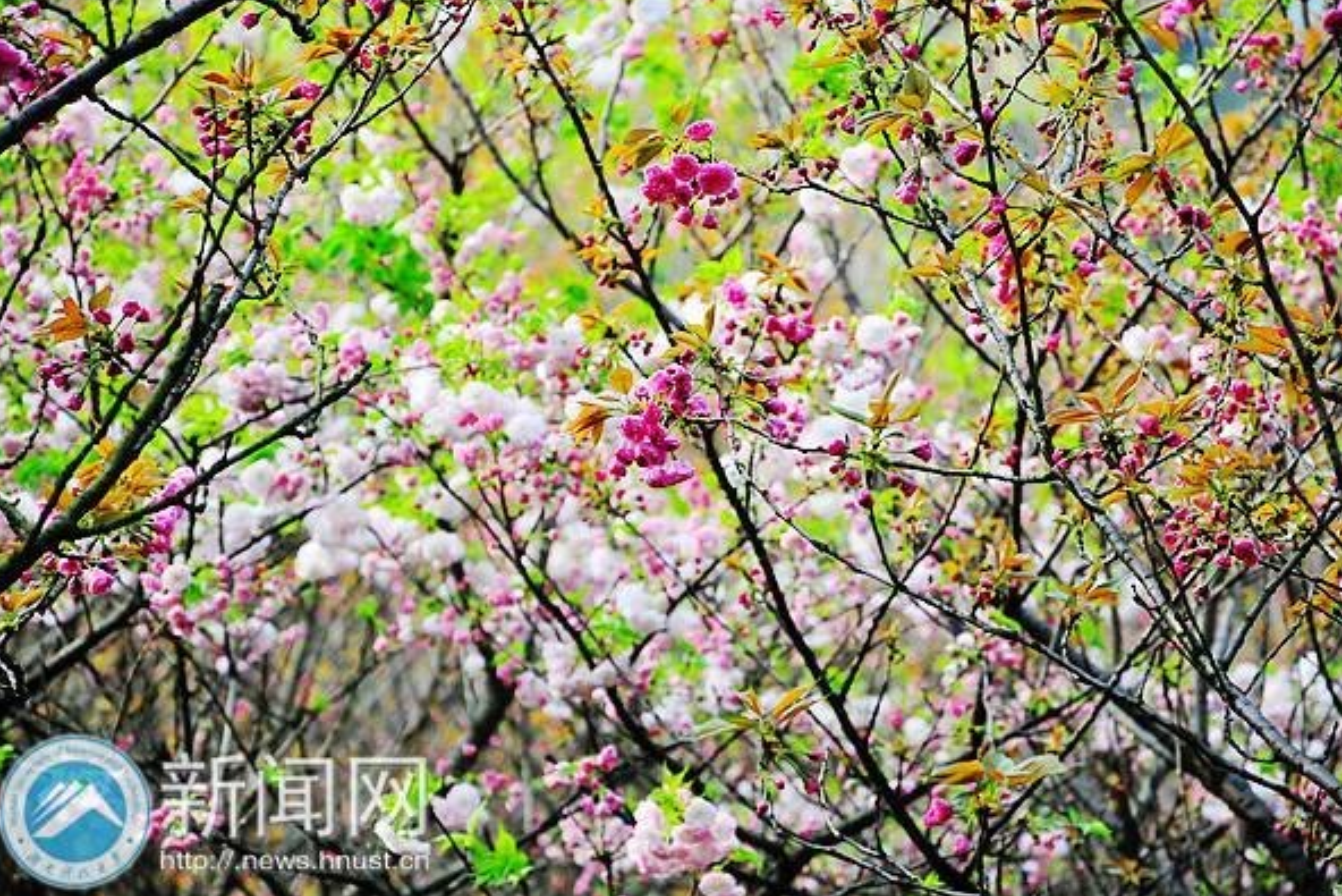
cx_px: 676
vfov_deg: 8.6
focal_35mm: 160
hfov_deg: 12.9
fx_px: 5947
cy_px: 448
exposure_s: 1/1600
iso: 1000
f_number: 5.6
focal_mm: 105
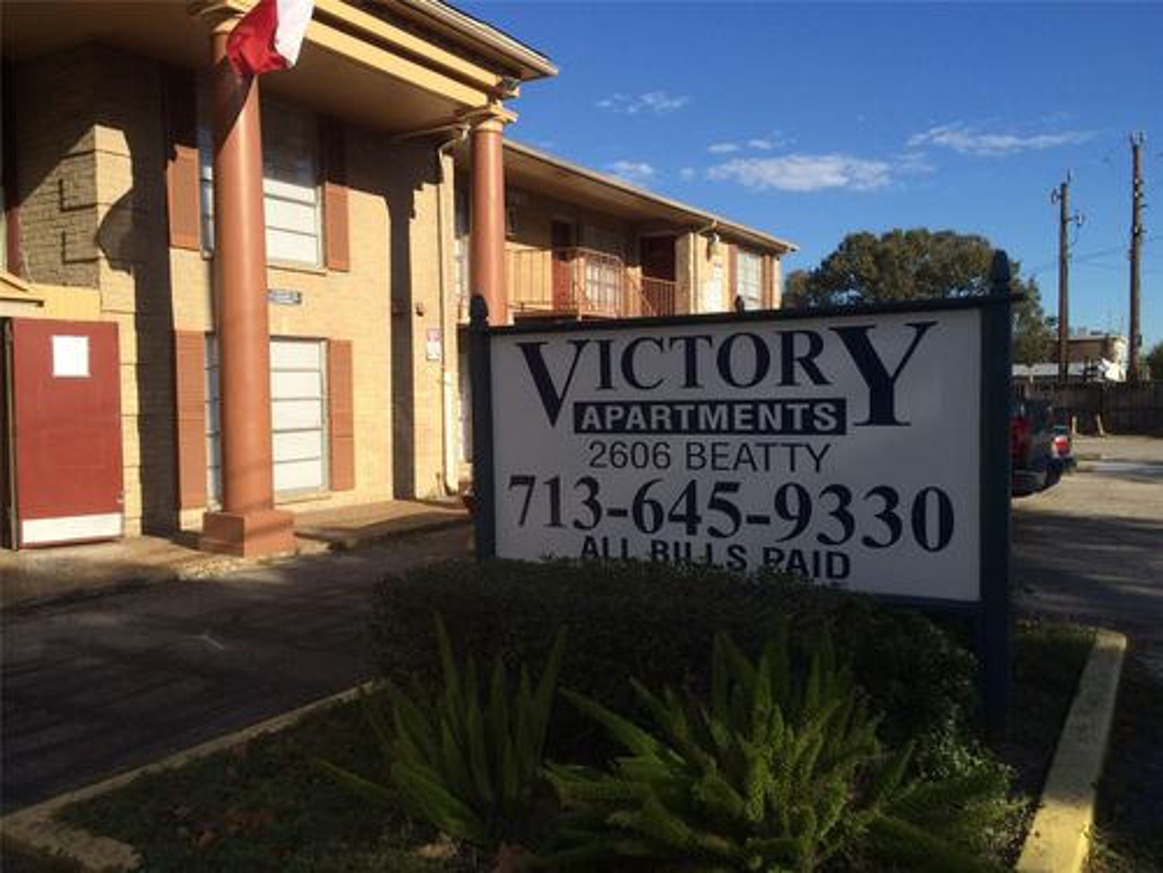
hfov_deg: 61.7
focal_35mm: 29
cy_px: 436
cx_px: 582
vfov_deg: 48.2
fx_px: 974
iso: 32
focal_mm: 4.15
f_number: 2.2
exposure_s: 1/2160
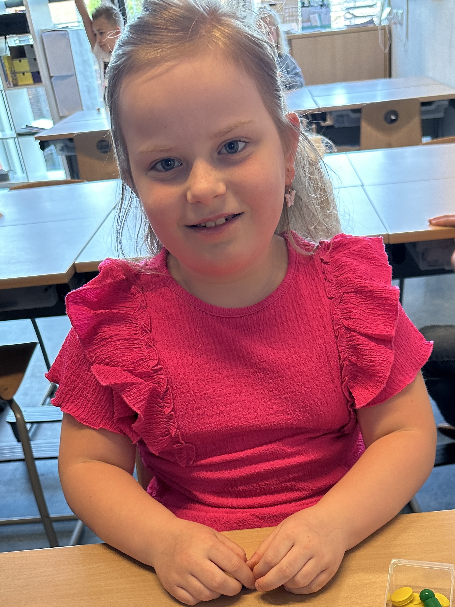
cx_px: 228
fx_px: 421
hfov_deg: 56.8
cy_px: 304
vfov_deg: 71.6
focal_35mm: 24
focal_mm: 6.86
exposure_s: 1/71
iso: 250
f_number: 1.78
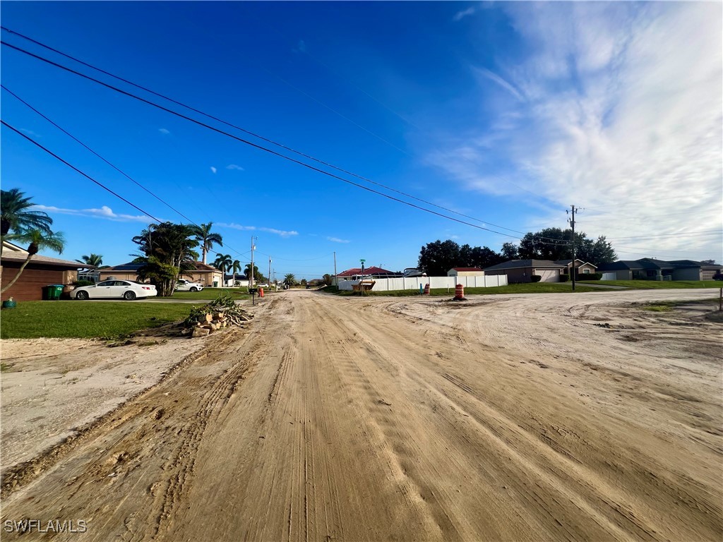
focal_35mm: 13
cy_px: 271
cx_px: 362
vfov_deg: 89.9
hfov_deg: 106.2
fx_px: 272
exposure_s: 1/1575
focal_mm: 1.57
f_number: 1.8
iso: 32
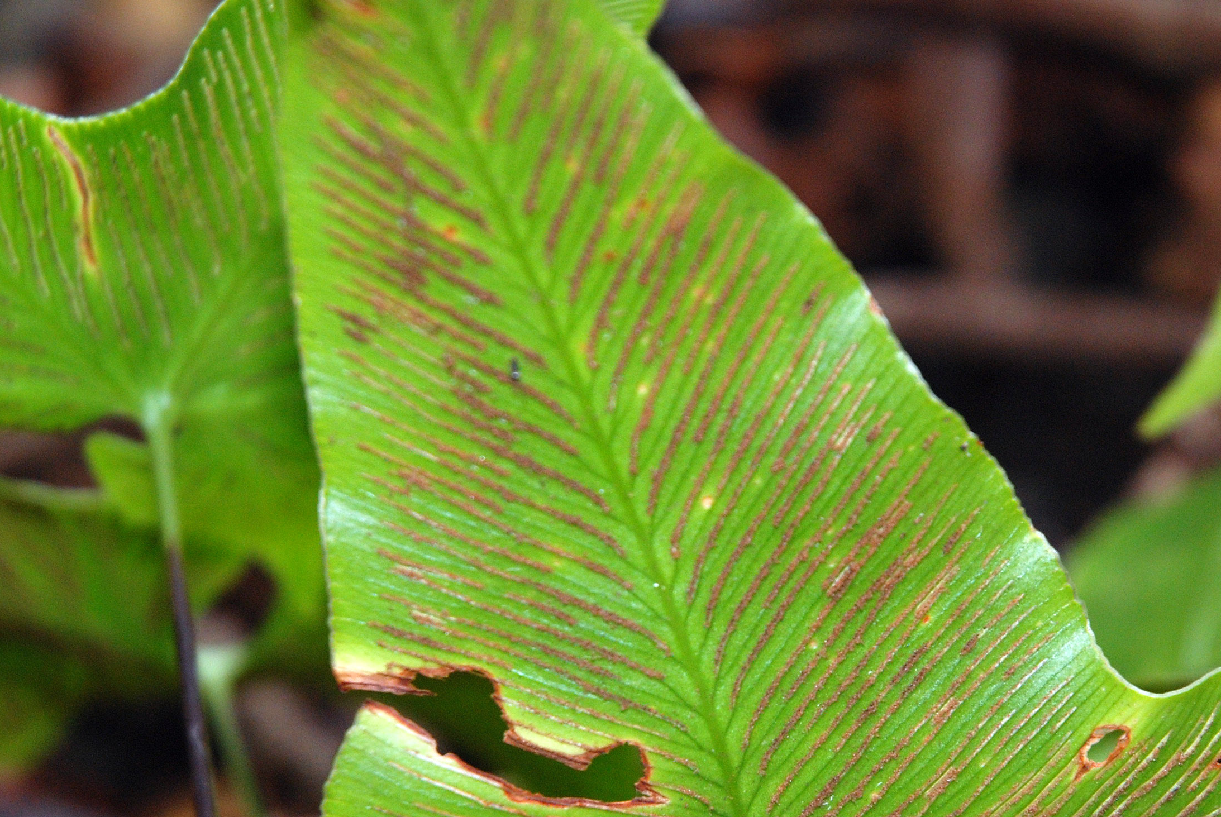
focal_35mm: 186
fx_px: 6316
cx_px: 767
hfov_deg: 11.0
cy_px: 710
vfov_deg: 7.4
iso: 400
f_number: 4.5
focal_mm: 70
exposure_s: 1/60
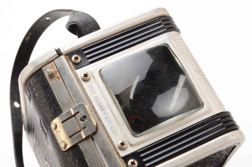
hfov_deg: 24.7
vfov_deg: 16.5
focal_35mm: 82
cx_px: 126
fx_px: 576
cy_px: 84
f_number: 18
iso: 100
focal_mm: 55
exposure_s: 1/160
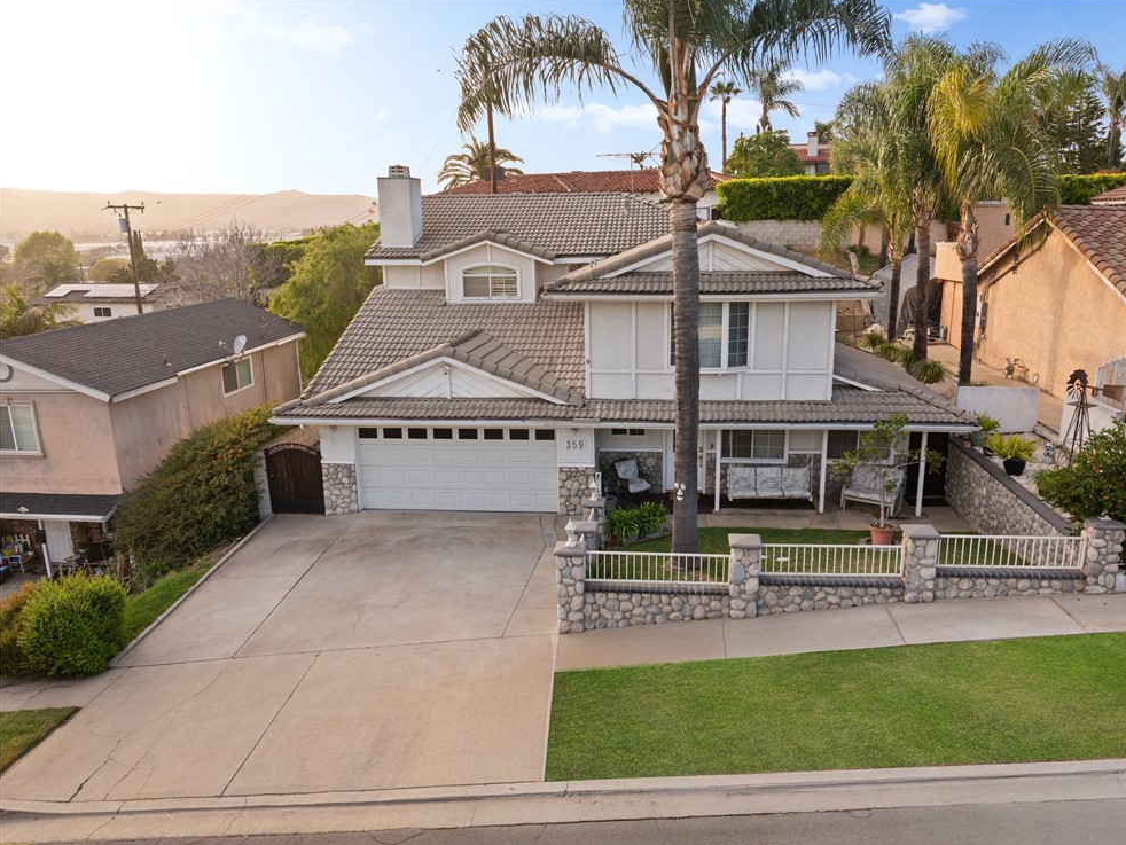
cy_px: 435
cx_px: 585
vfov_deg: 54.9
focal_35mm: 25
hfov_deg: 69.4
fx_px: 813
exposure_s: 1/200
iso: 100
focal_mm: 12.29
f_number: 4.5
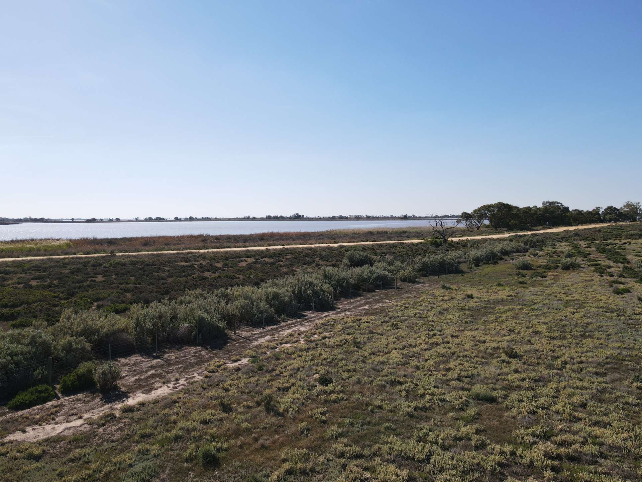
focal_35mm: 24
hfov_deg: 71.6
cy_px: 241
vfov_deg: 56.8
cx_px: 321
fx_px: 445
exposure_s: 1/800
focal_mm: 4.5
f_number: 2.8
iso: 100
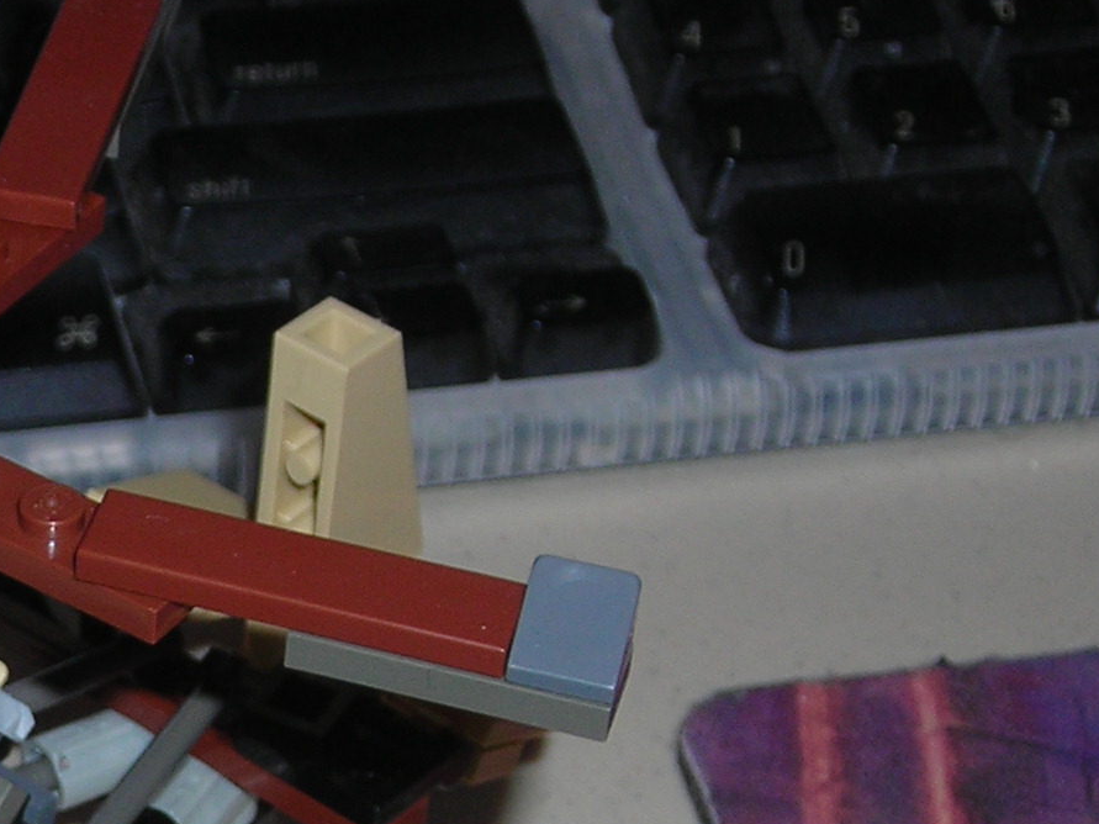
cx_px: -152
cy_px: 966
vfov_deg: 9.2
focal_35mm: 160
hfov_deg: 12.1
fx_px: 5079
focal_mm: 9.1
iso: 50
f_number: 3.6
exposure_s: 1/60.1
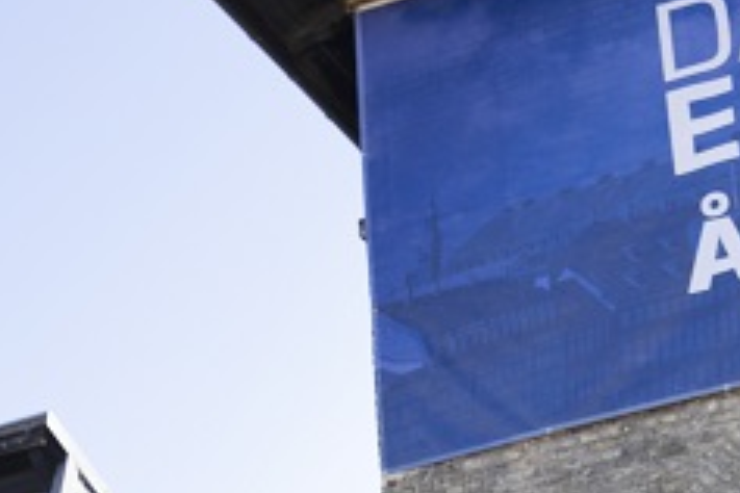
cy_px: 744
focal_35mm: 90
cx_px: 809
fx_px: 1850
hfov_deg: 21.5
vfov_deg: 14.2
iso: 250
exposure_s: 1/640
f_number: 4
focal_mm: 24
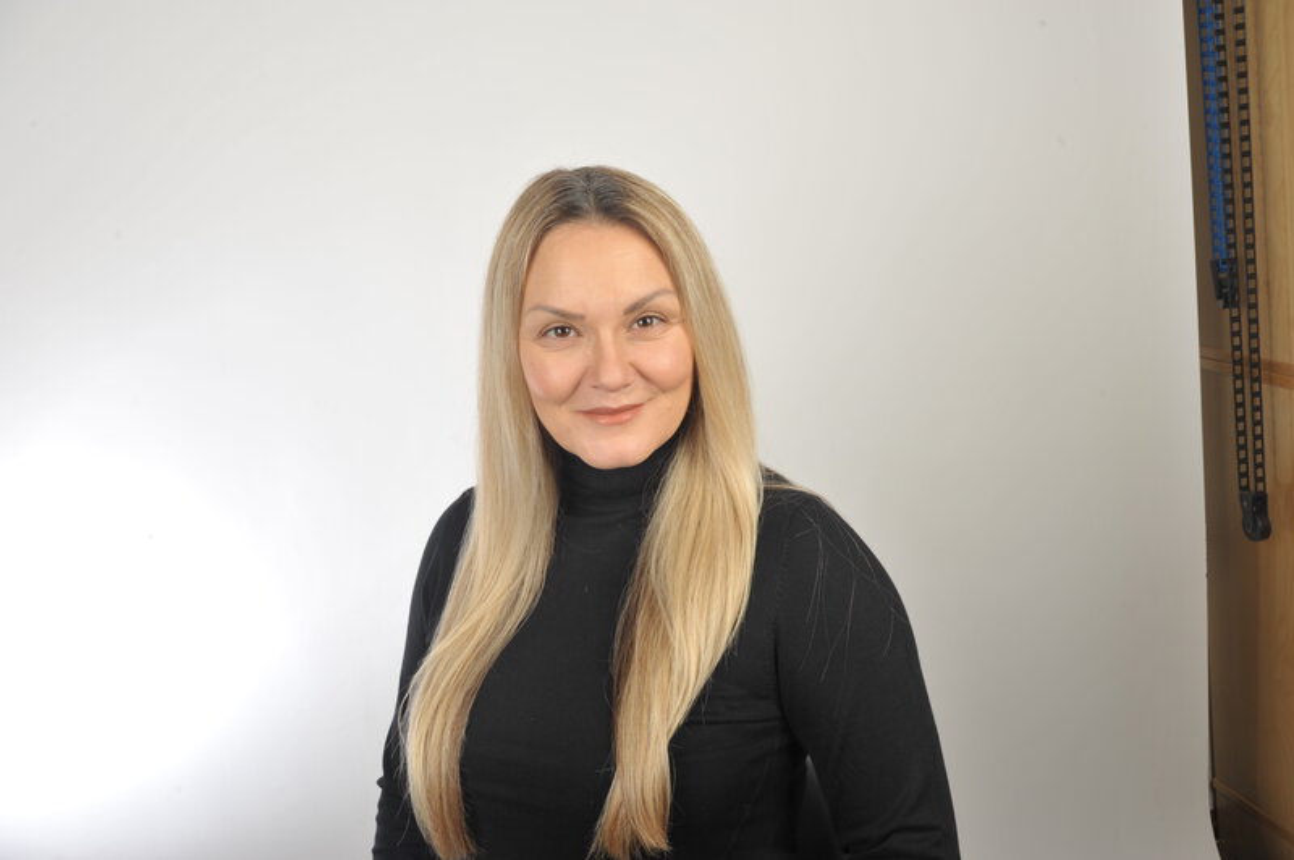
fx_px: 1365
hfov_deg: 50.7
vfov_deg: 35.0
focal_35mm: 38
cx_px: 647
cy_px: 430
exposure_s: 1/160
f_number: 13
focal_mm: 38
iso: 200
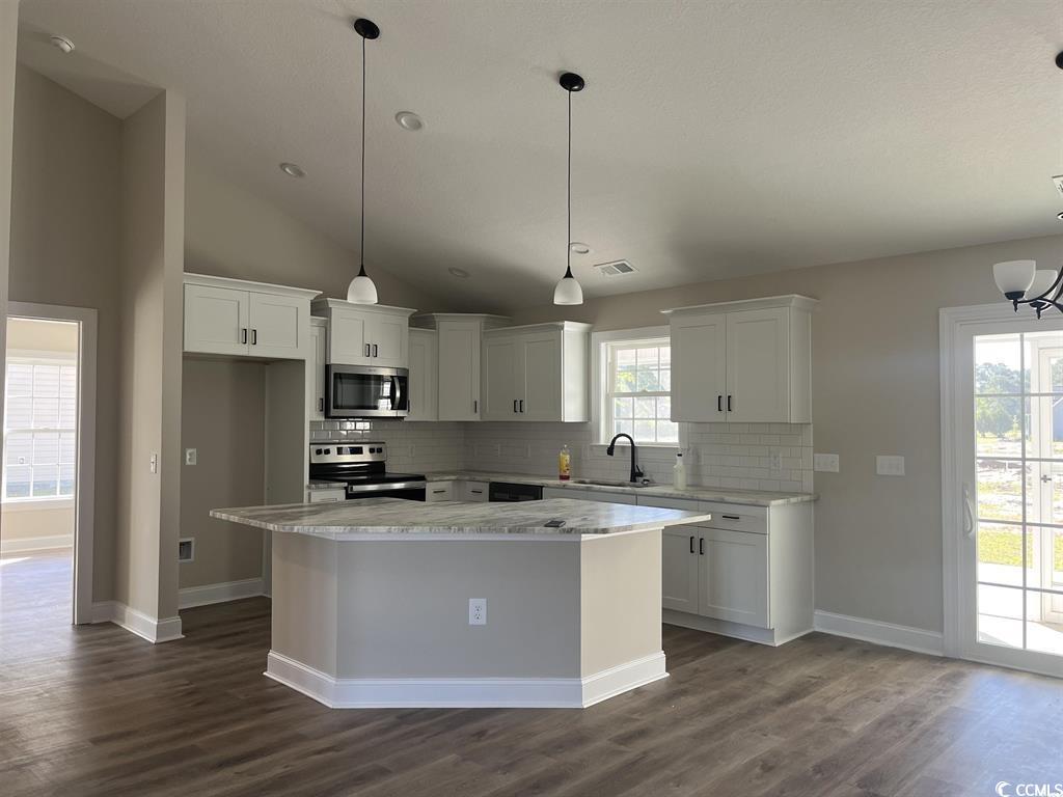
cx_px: 532
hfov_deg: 67.3
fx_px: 798
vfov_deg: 53.1
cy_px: 398
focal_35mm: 26
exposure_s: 1/121
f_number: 1.6
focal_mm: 5.1
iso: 64
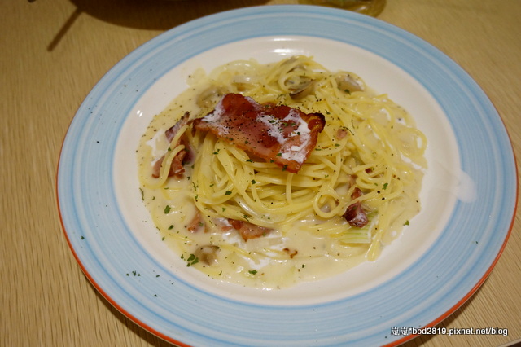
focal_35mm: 36
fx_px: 521
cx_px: 260
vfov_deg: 36.8
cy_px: 174
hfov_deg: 53.2
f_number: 4.5
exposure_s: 1/100
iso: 1600
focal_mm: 24
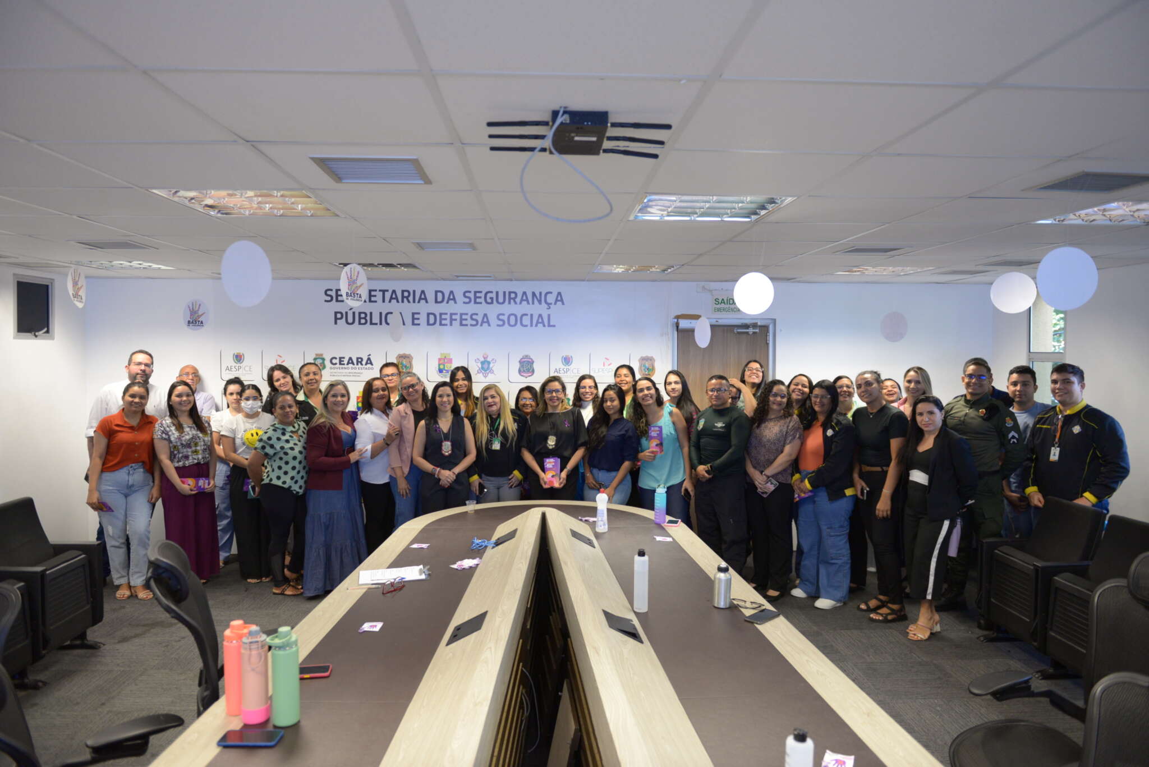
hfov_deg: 73.7
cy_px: 384
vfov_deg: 53.2
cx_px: 574
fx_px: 766
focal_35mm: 24
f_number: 2.8
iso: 1600
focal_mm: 24
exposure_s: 1/250
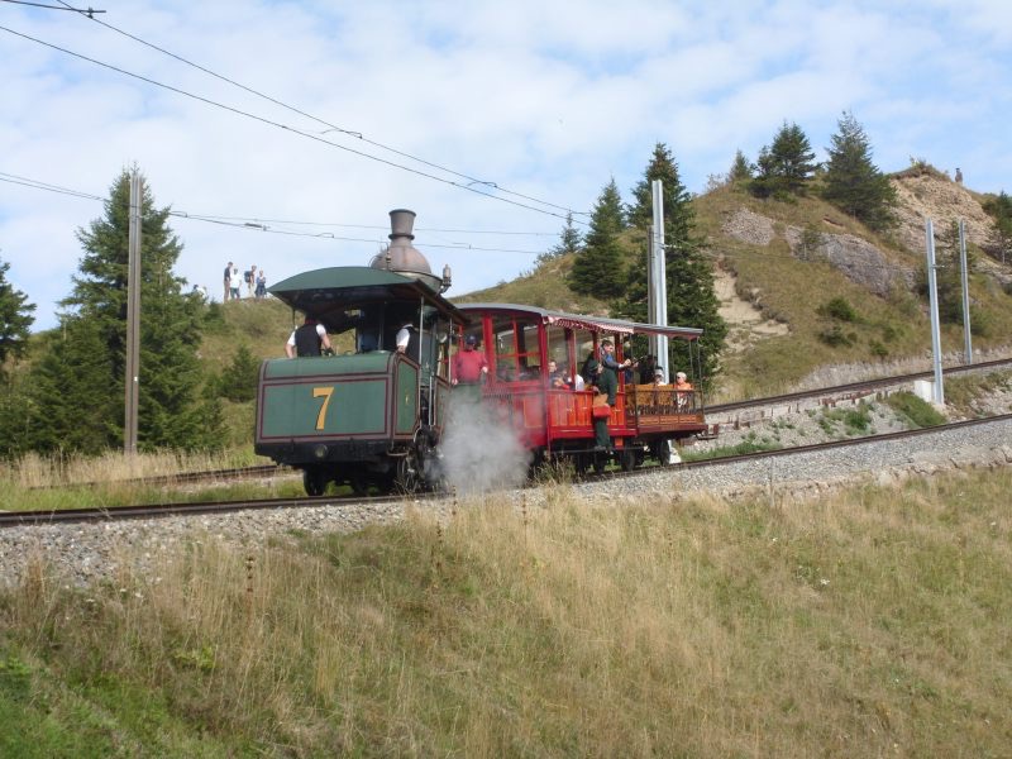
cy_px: 380
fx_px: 2427
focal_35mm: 83
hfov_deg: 23.6
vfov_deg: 17.8
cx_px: 506
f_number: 5.8
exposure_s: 1/260
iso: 50
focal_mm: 13.8
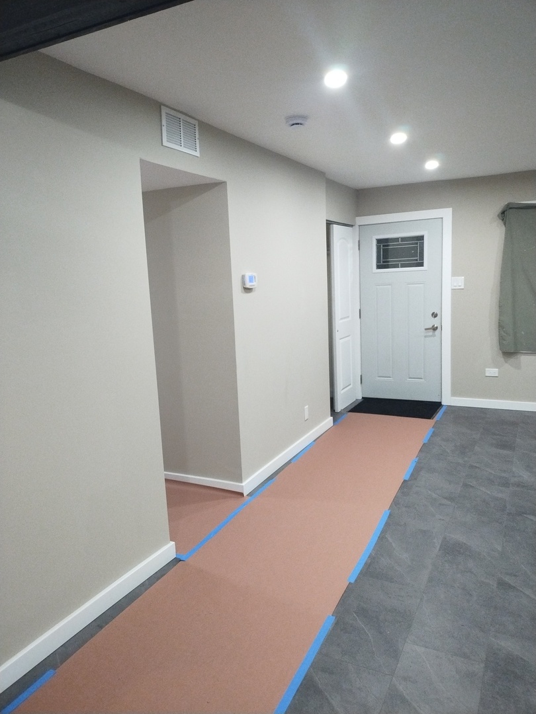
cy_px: 357
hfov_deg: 54.9
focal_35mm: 25
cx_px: 268
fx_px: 516
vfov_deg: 69.4
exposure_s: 1/40
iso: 319
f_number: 1.7
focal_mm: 4.71
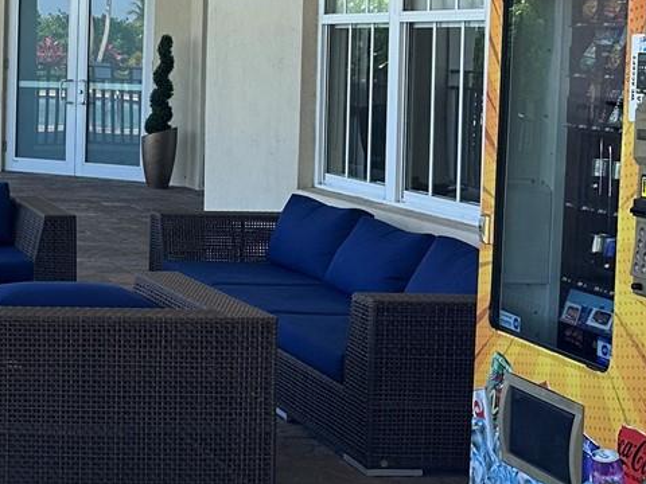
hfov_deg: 21.1
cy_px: 90
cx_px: -289
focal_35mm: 80
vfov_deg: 18.3
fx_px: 1493
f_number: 1.78
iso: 80
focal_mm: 6.86
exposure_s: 1/564
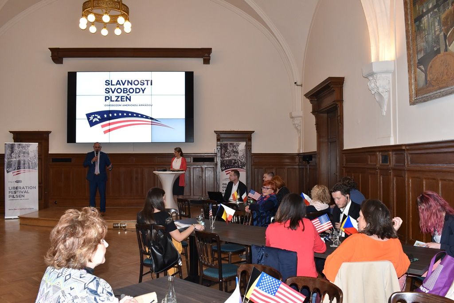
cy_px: 152
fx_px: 378
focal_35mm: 30
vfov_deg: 43.6
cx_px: 227
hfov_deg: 61.9
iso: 1250
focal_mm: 20
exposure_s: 1/60
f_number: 8
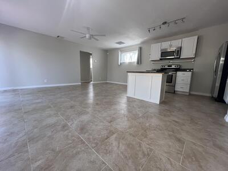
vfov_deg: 89.9
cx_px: 114
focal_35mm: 13
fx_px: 86
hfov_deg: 106.2
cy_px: 86
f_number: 1.8
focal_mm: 1.57
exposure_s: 1/120
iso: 125
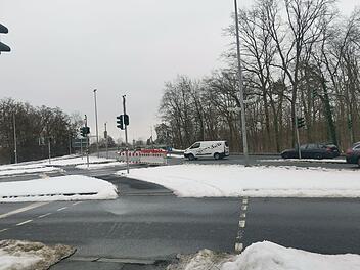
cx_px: 180
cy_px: 135
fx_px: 281
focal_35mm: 27
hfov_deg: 65.3
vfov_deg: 51.4
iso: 50
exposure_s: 1/345
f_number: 1.8
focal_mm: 4.75
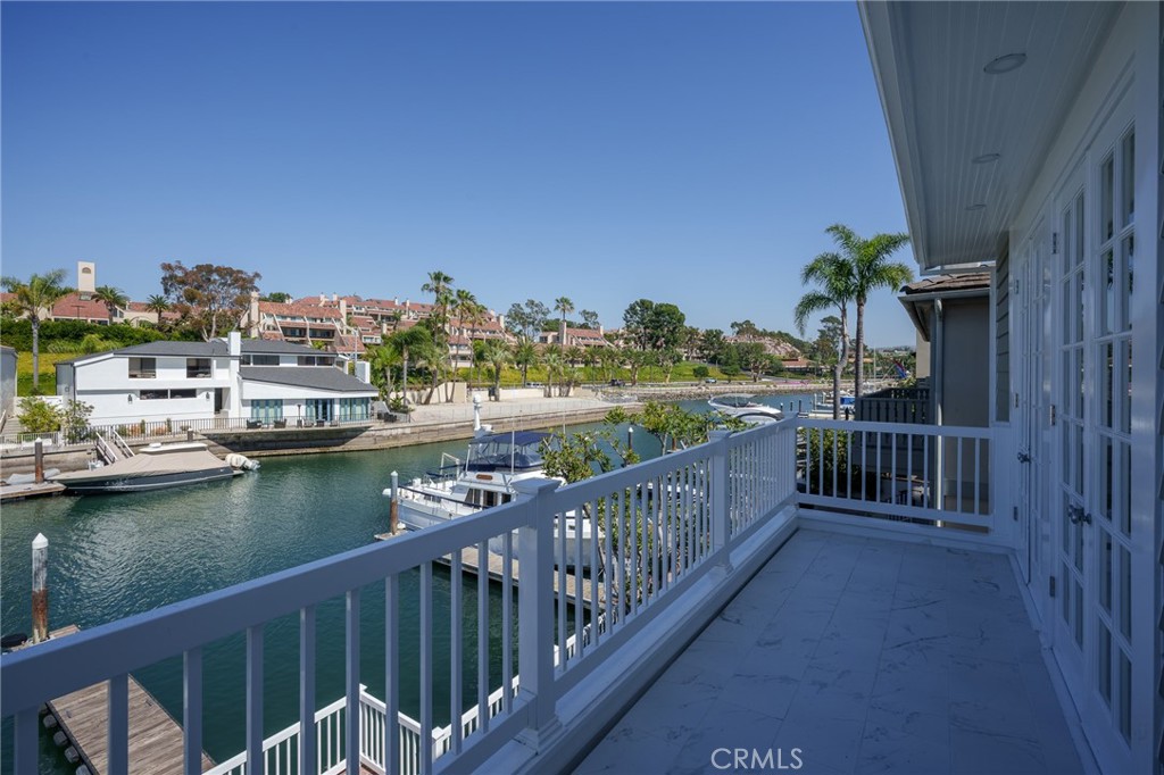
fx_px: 517
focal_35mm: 16
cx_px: 582
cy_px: 388
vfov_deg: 73.7
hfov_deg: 96.8
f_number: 11
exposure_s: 1/2000
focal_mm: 16
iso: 400
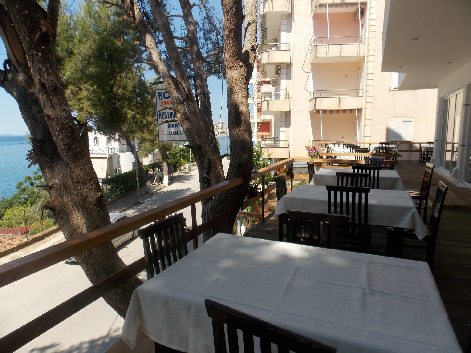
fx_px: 313
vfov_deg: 58.9
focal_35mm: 23
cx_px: 236
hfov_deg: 73.9
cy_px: 176
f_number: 3.1
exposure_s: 1/800
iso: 80
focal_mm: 4
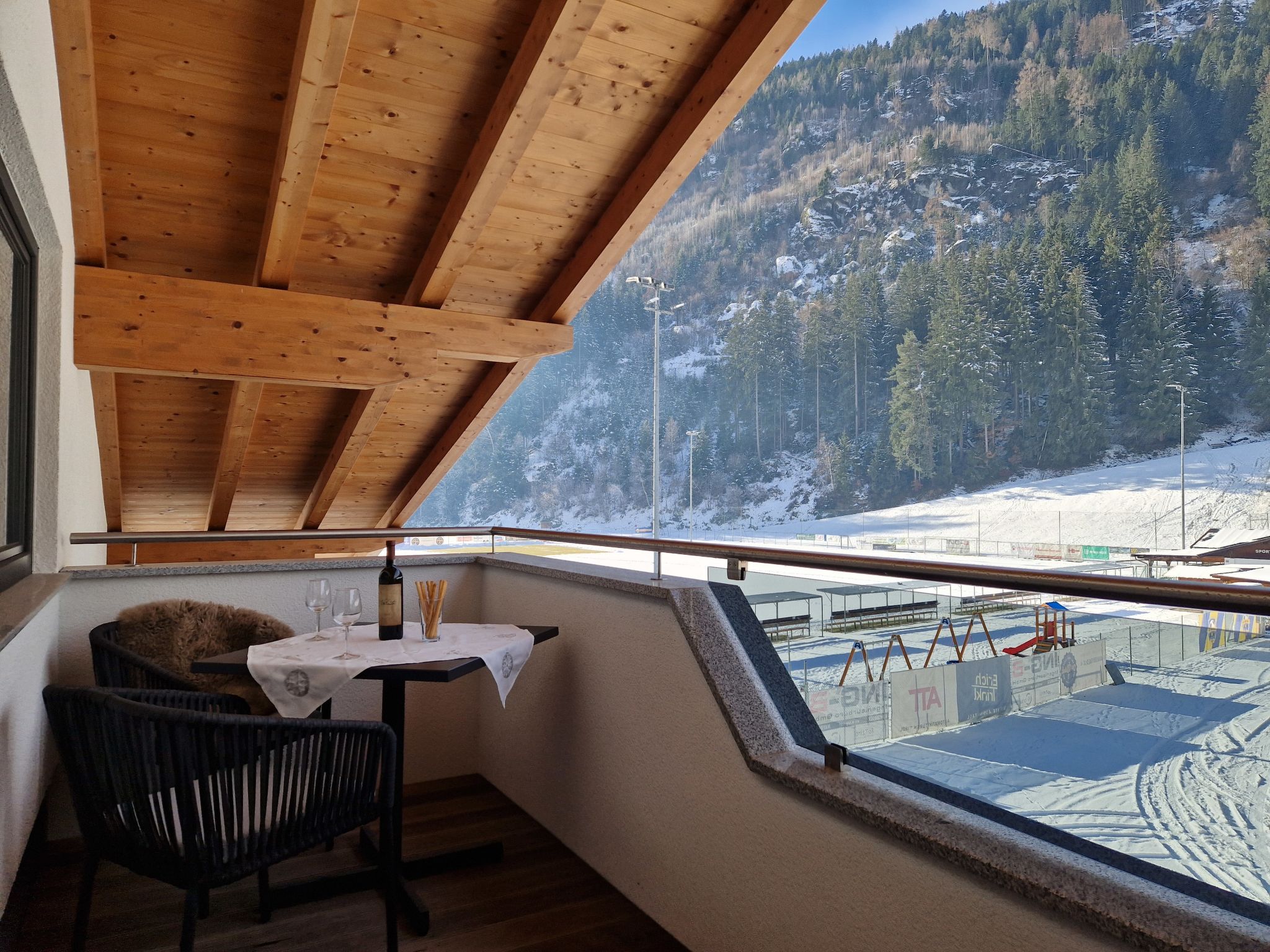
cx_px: 635
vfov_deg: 58.9
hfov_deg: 73.9
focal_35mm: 23
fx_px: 844
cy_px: 476
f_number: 1.8
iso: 50
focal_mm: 5.4
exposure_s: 1/894
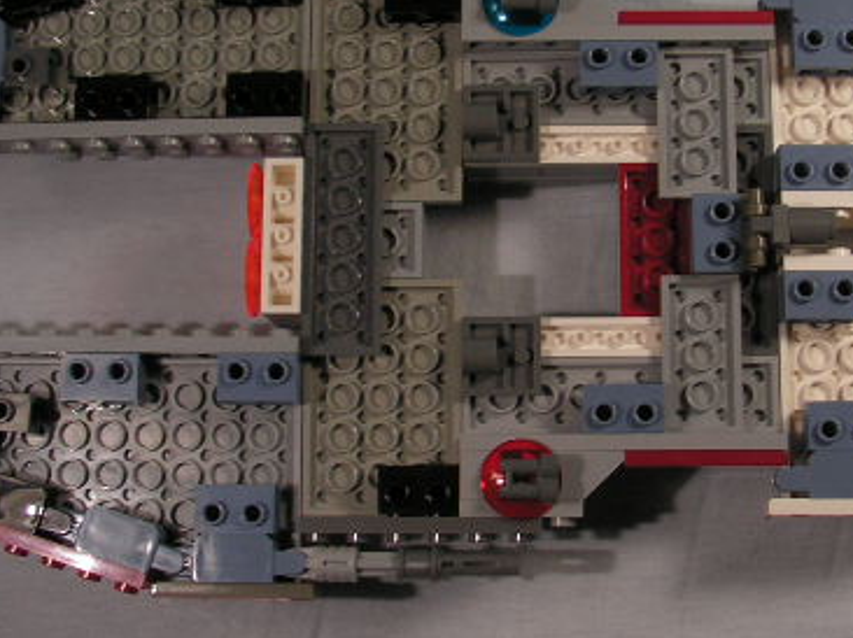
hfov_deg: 30.7
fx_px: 1551
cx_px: 515
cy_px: 275
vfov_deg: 23.2
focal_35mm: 63
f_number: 3.2
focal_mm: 6
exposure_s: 1/60
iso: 64
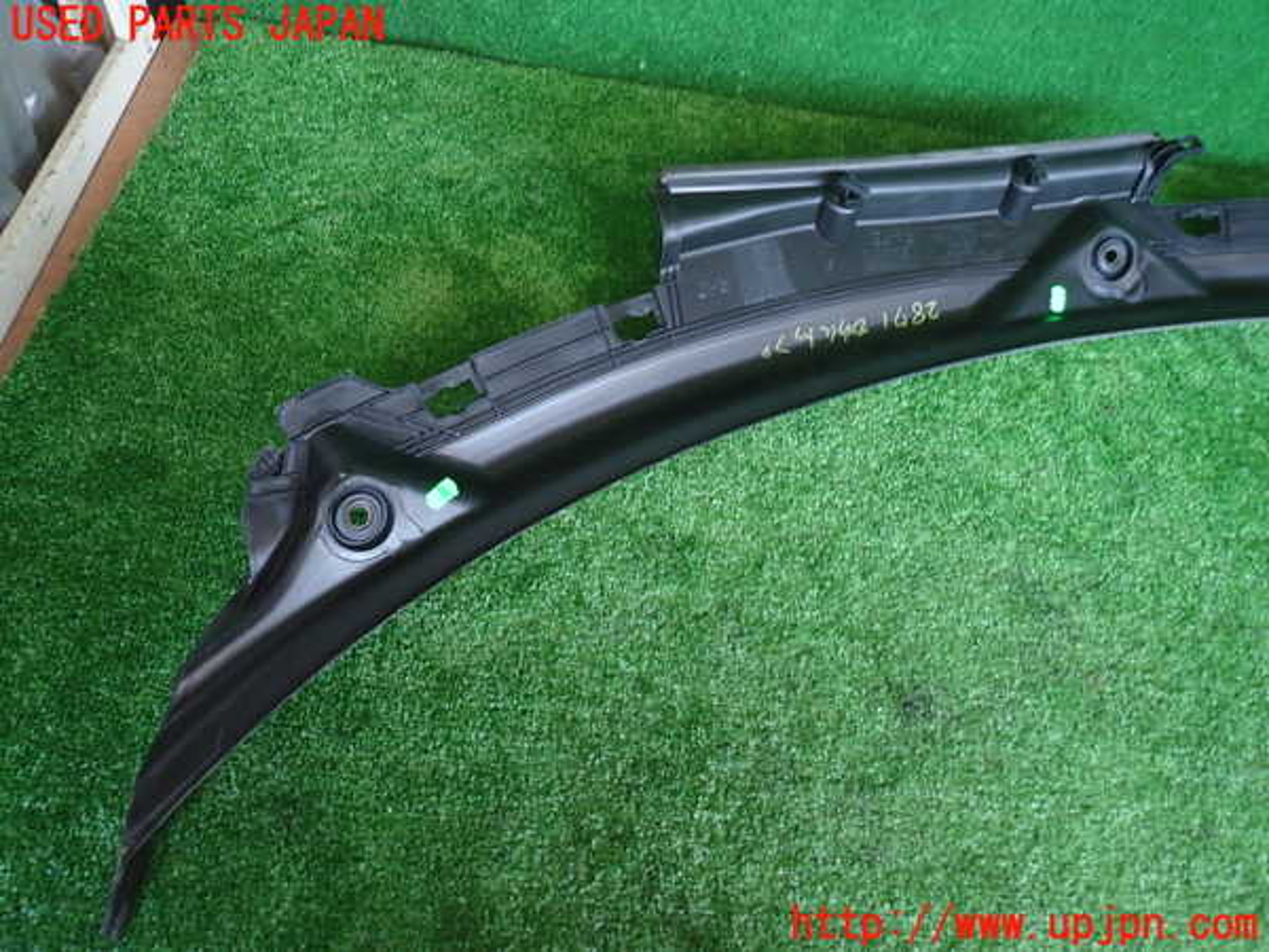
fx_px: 916
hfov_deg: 69.4
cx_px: 634
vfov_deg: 54.9
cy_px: 476
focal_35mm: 25
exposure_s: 1/40
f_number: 2
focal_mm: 4.5
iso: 200
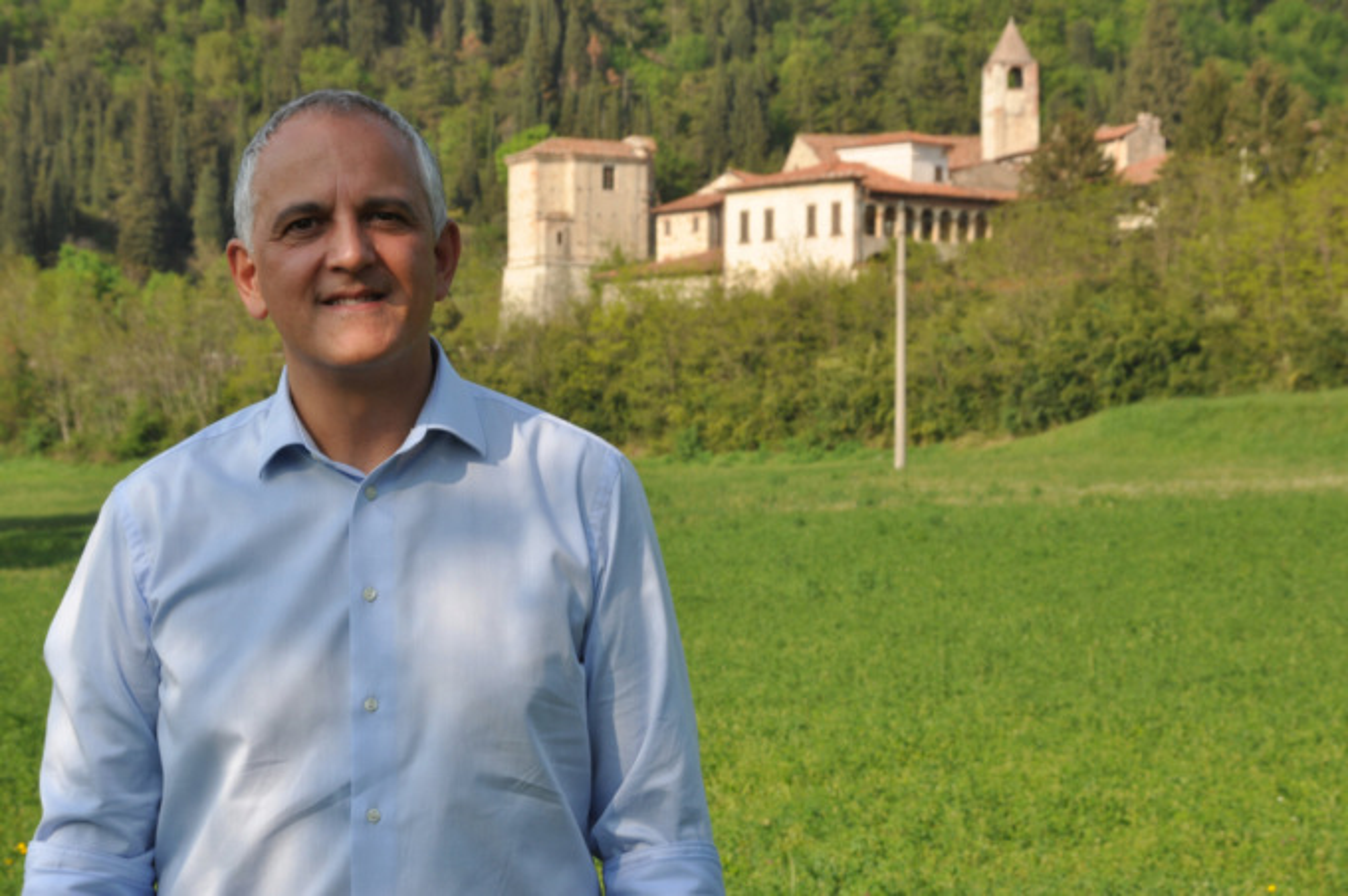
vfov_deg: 13.8
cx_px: 674
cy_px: 448
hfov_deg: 20.6
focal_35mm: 99
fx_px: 3703
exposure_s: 1/125
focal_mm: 66
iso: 200
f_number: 18
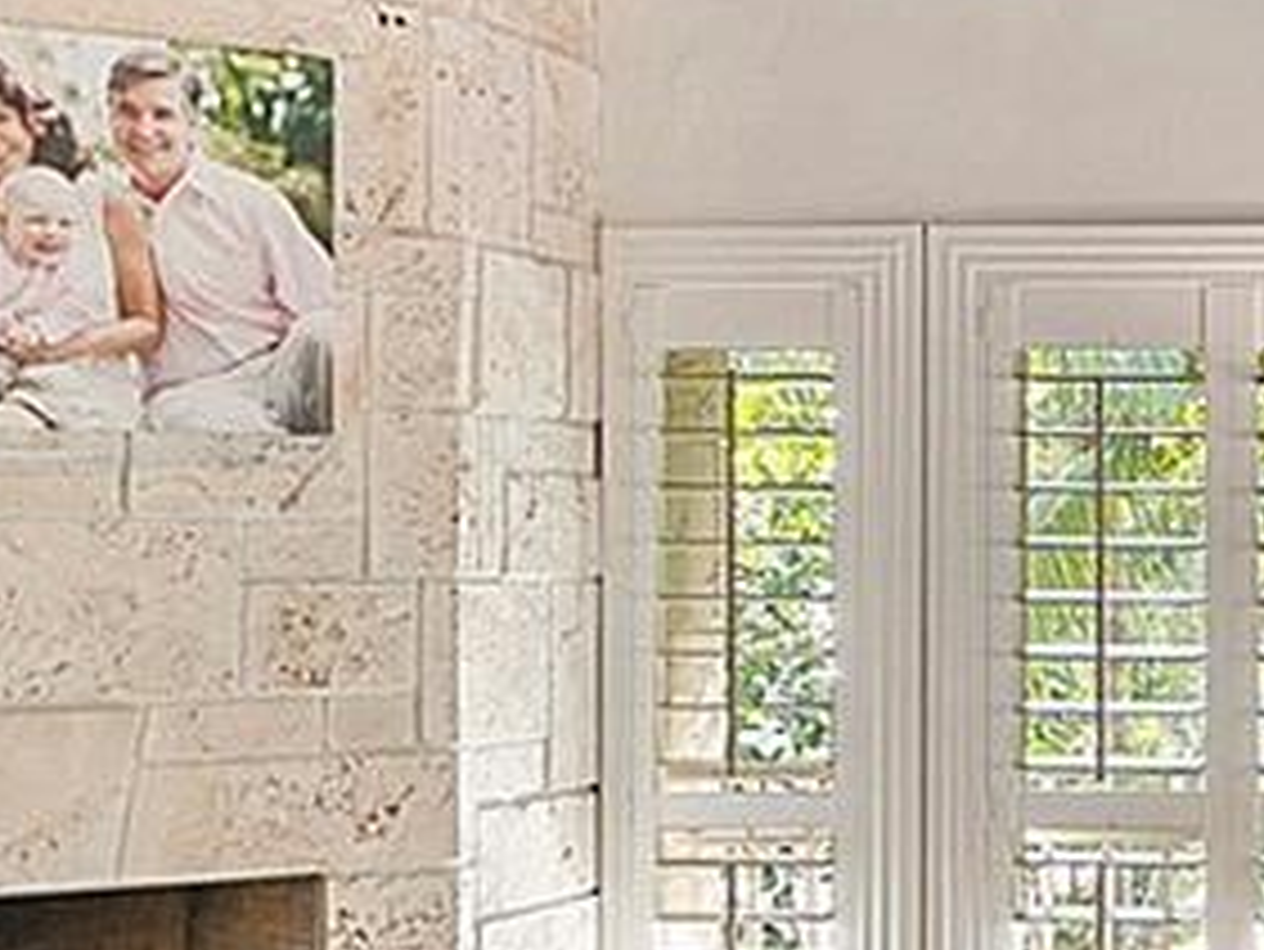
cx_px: 1966
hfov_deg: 20.1
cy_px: 545
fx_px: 2996
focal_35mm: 82
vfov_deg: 18.0
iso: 160
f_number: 11
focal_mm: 10
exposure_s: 1/2
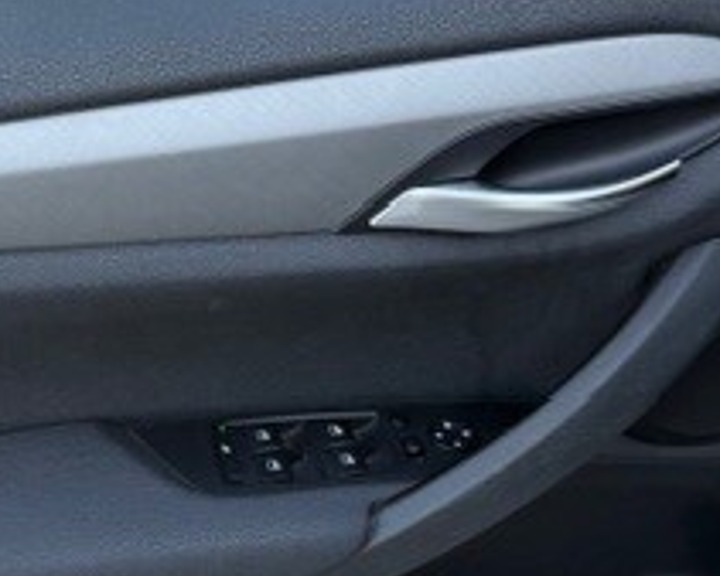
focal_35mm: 71
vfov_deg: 21.6
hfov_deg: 26.3
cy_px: 252
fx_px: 1514
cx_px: 154
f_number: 1.78
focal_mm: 6.76
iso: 64
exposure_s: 1/167
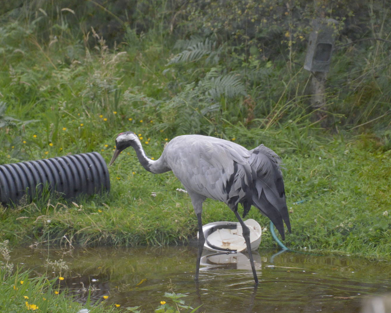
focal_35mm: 170
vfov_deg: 9.1
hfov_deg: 11.4
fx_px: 1967
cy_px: 156
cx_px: 205
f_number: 5.6
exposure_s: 1/500
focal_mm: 100
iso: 1400
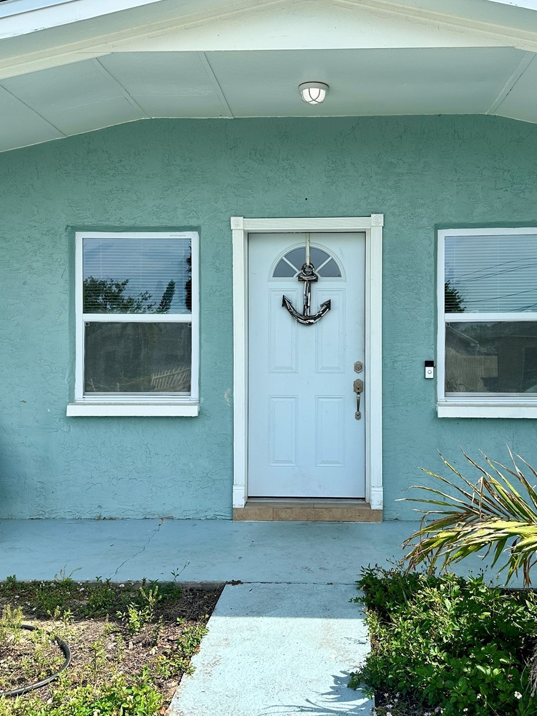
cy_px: 356
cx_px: 309
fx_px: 683
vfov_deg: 55.4
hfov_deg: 42.8
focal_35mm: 33
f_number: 1.78
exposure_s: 1/3356
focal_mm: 6.86
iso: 80
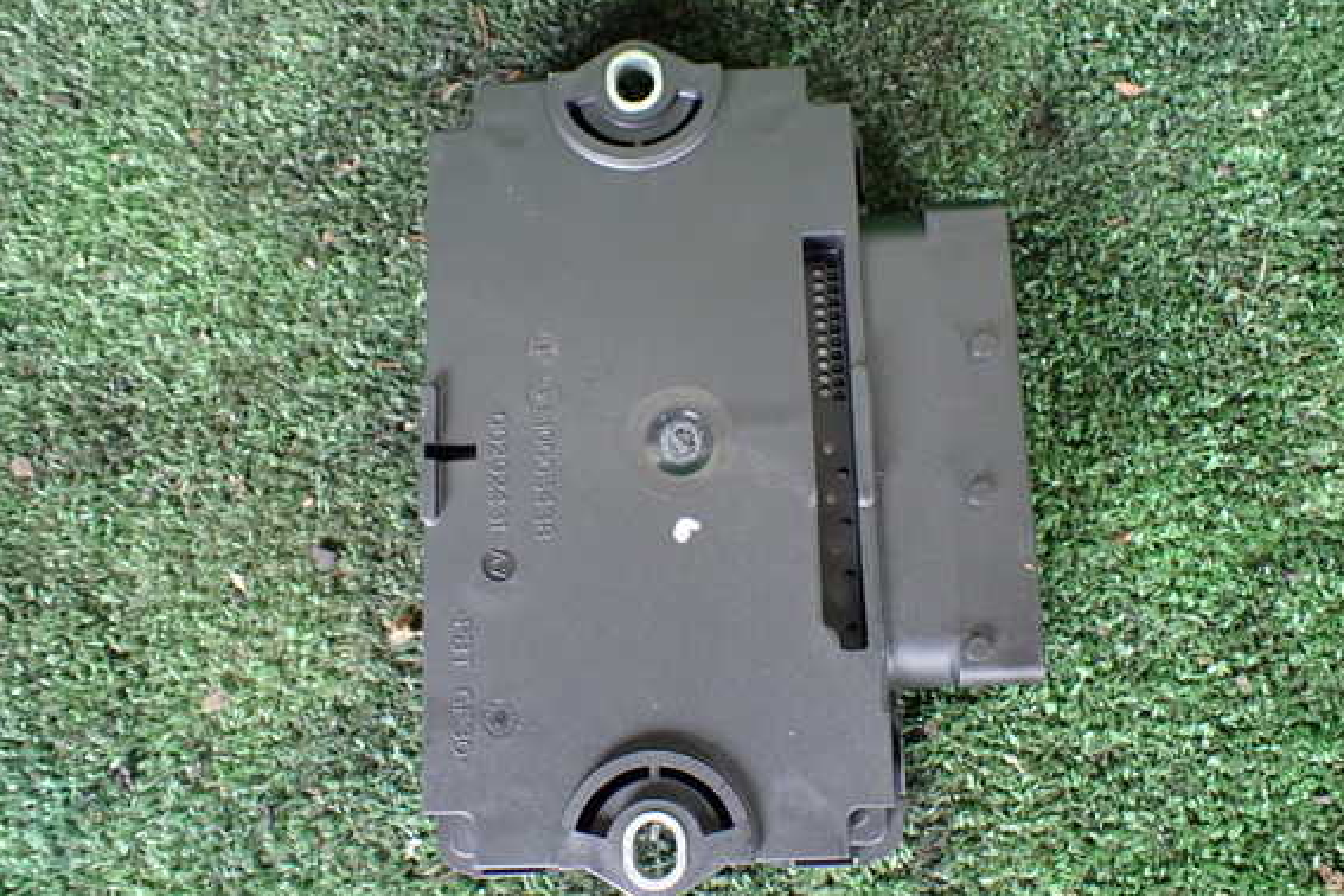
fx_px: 1232
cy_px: 434
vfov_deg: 40.0
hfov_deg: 57.2
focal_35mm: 33
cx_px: 704
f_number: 2.3
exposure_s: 1/40
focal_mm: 5.4
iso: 800
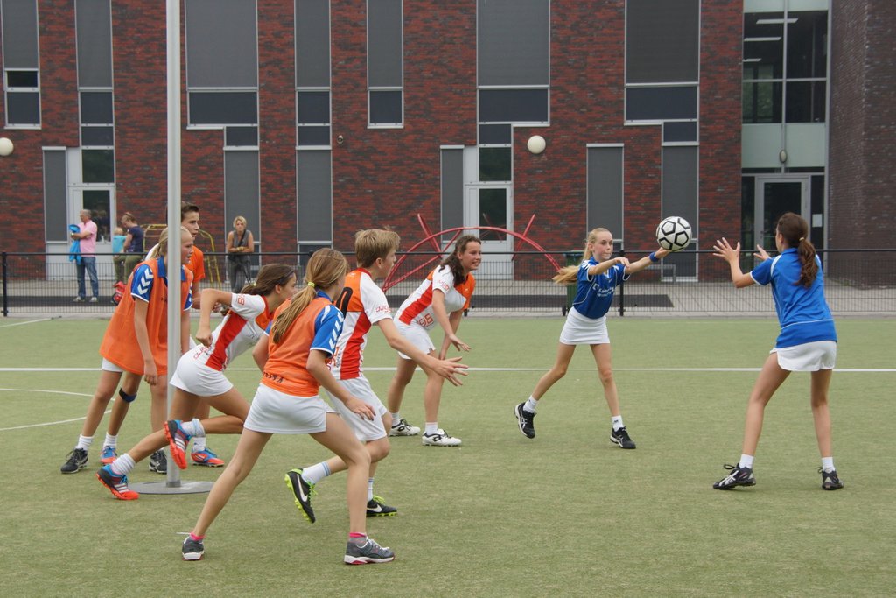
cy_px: 299
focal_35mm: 68
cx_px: 448
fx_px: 1680
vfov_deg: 20.2
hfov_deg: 29.9
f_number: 6.3
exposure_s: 1/800
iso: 400
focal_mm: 45
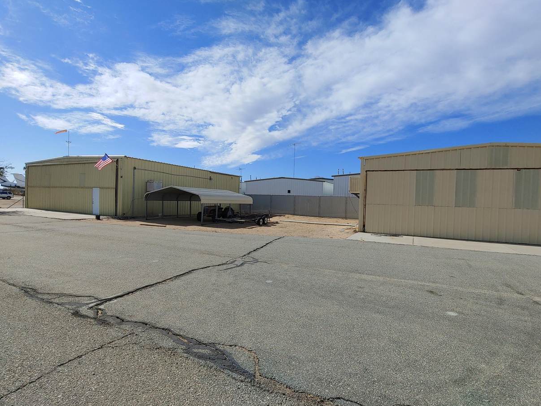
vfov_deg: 74.7
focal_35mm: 17
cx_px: 280
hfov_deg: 91.0
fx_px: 266
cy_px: 207
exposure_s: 1/1887
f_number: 1.9
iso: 50
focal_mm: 2.18
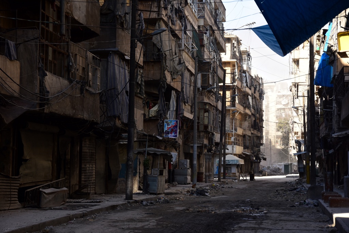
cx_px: 174
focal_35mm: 93
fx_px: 902
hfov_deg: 21.9
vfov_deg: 14.7
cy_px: 116
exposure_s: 1/500
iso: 320
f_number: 5.3
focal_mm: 62
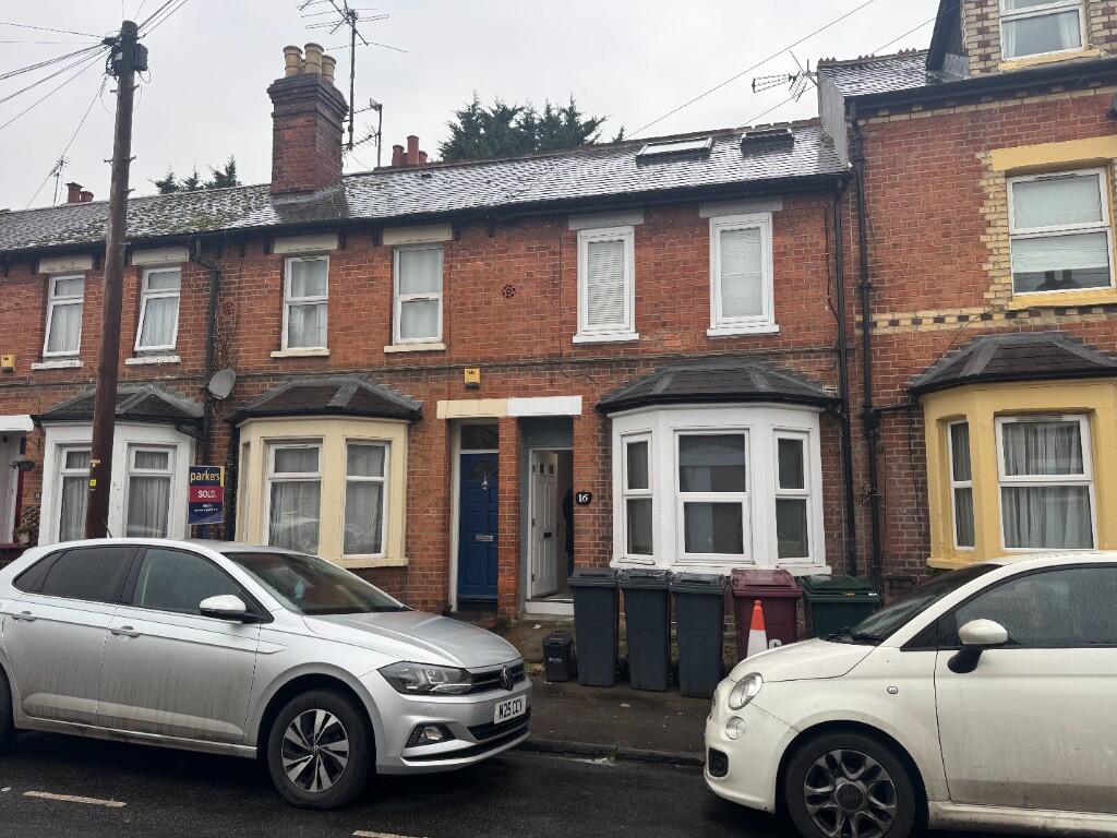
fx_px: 774
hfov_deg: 71.6
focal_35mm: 24
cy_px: 419
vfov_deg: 56.8
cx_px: 558
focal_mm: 6.76
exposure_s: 1/397
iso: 80
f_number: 1.78
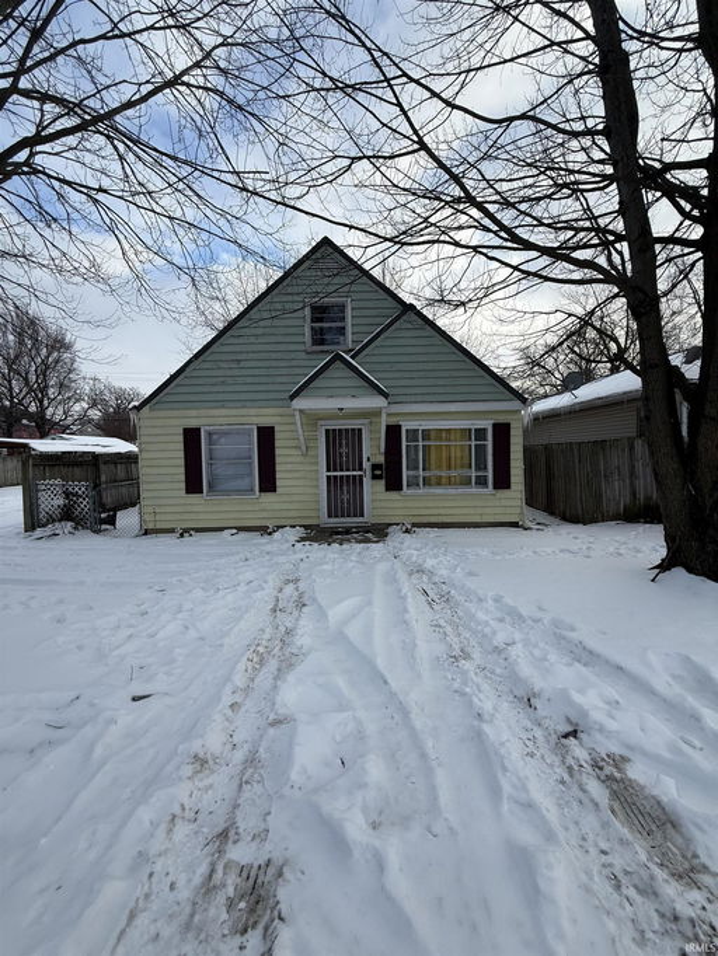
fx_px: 387
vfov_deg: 102.0
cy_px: 478
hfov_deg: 85.7
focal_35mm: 14
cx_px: 359
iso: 50
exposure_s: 1/742
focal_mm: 2.22
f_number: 2.2
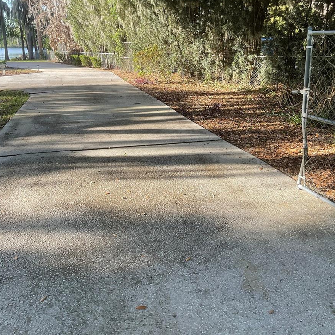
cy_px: 138
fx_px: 383
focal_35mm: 35
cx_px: 167
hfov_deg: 47.2
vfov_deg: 47.0
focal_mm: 3
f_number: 1.8
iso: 16
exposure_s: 1/274
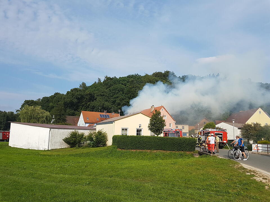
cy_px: 101
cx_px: 135
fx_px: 203
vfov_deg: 53.1
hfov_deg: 67.3
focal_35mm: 26
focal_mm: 4.2
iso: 40
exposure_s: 1/1948
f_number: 1.7
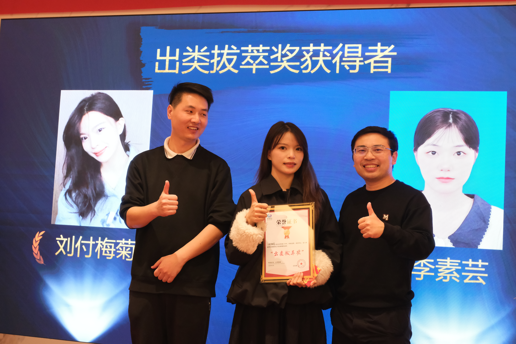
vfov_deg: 24.2
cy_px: 172
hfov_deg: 35.6
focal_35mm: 56
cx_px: 258
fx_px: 803
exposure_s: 1/110
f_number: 5.2
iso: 3200
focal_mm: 37.4
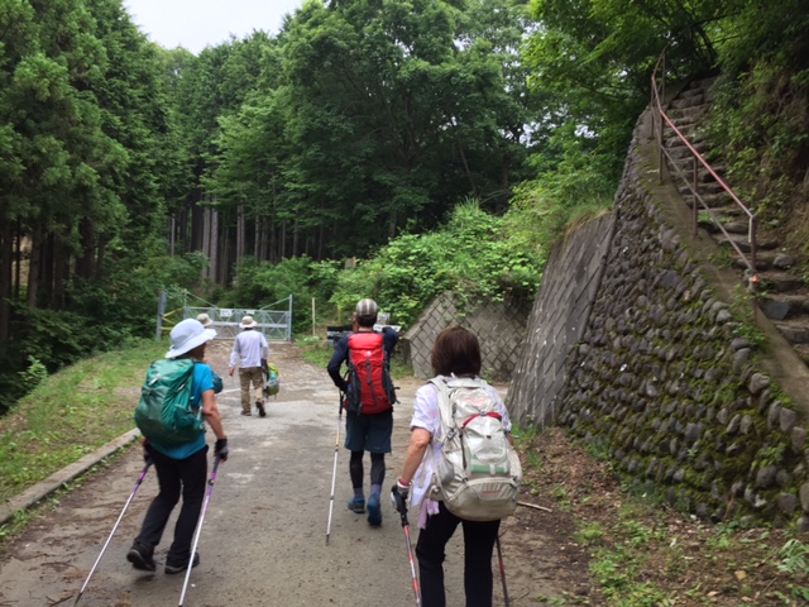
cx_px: 404
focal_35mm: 29
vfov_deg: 48.2
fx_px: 678
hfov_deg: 61.7
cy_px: 304
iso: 40
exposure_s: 1/60
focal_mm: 4.15
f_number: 2.2
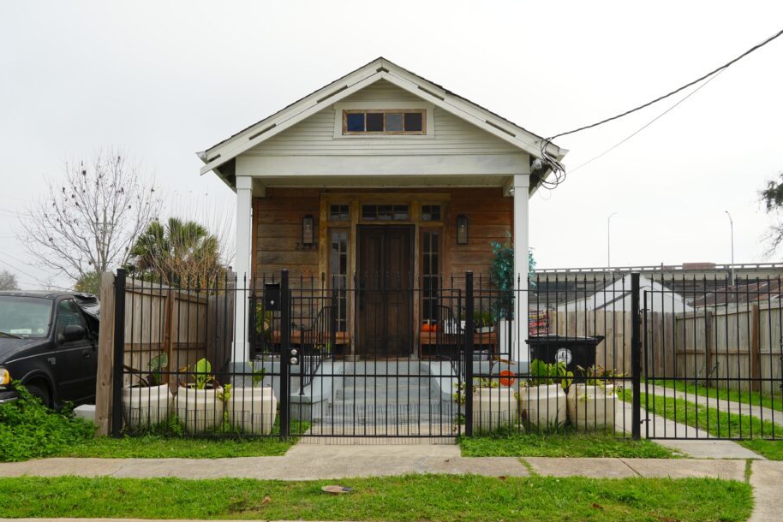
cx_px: 386
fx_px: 914
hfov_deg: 46.4
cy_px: 273
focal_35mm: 42
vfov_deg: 31.9
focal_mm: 27
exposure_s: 1/125
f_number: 9
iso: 100
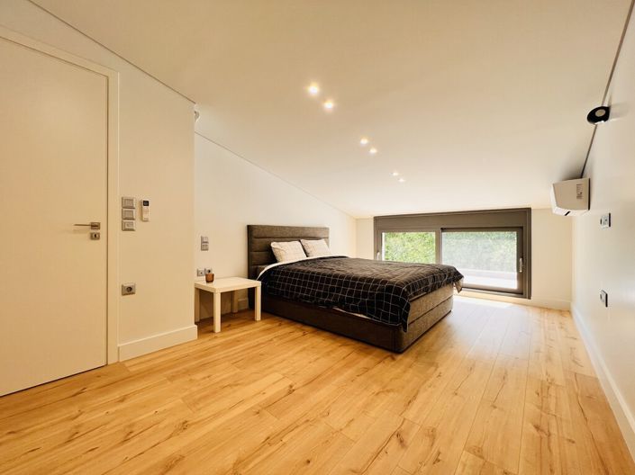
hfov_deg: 106.2
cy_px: 238
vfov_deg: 89.9
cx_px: 318
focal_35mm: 13
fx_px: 238
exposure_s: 1/99
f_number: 1.8
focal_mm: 1.57
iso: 50
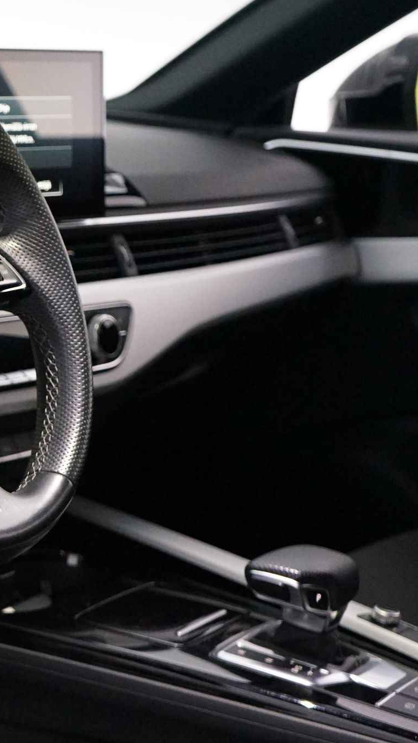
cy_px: 366
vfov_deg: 20.2
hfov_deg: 11.1
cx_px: -154
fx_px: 2088
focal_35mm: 106
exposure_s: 1/60
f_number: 5
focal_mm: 55
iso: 6400
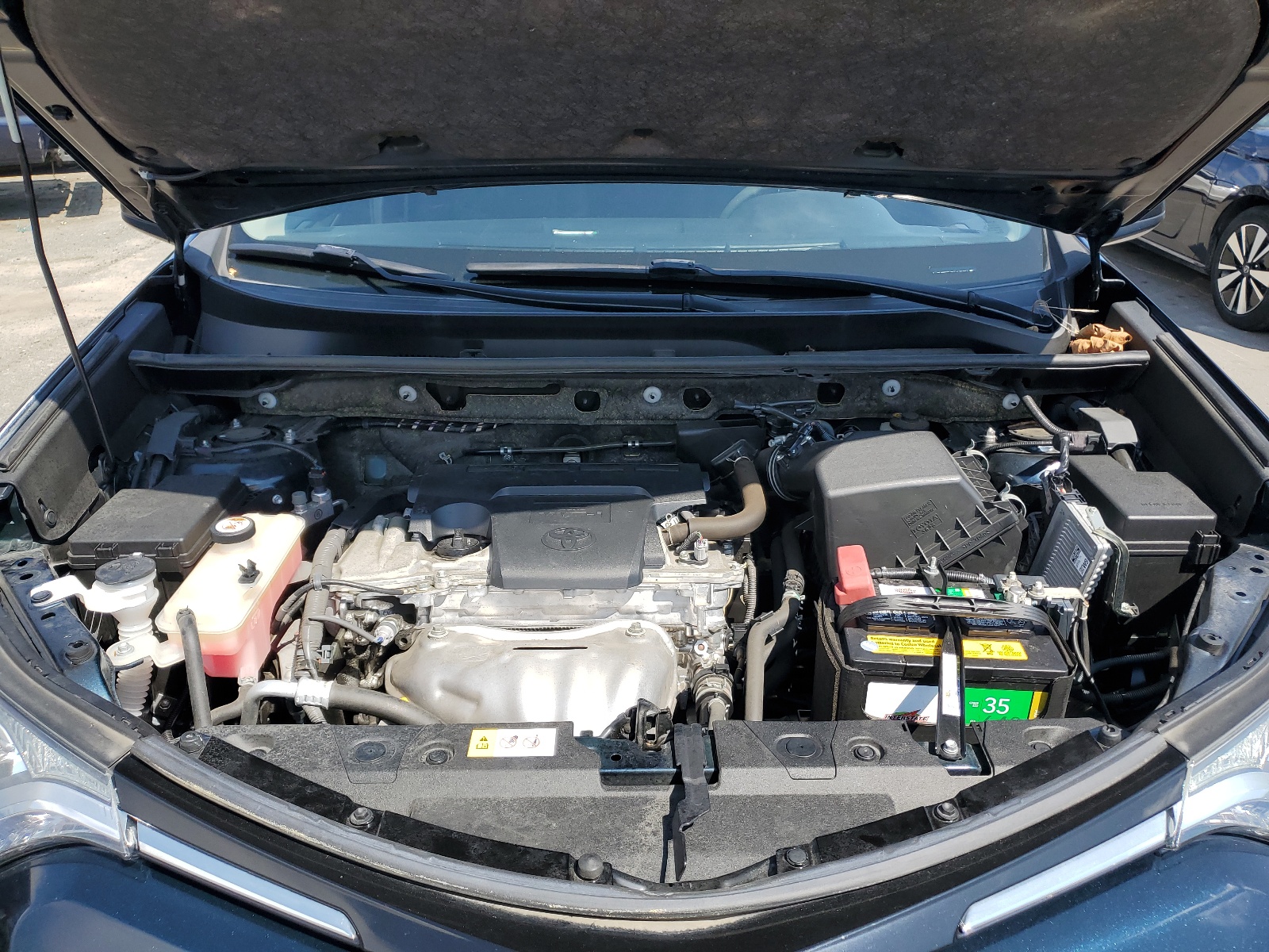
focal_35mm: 26
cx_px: 634
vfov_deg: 53.1
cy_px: 476
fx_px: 953
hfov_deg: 67.3
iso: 50
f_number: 1.5
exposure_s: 1/1667
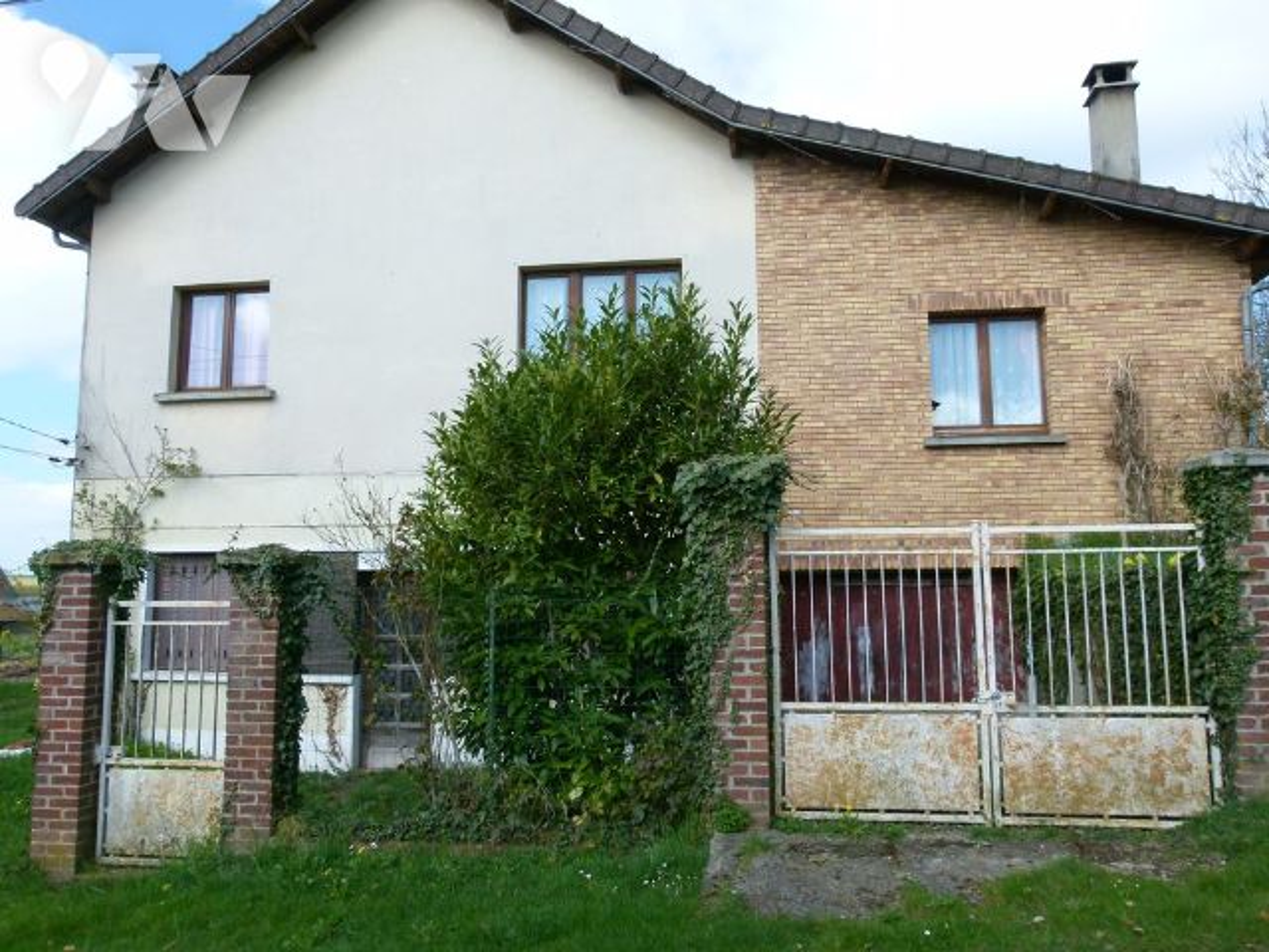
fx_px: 916
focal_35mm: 25
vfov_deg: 54.9
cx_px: 634
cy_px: 476
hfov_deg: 69.4
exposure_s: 1/400
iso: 100
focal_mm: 4.5
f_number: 4
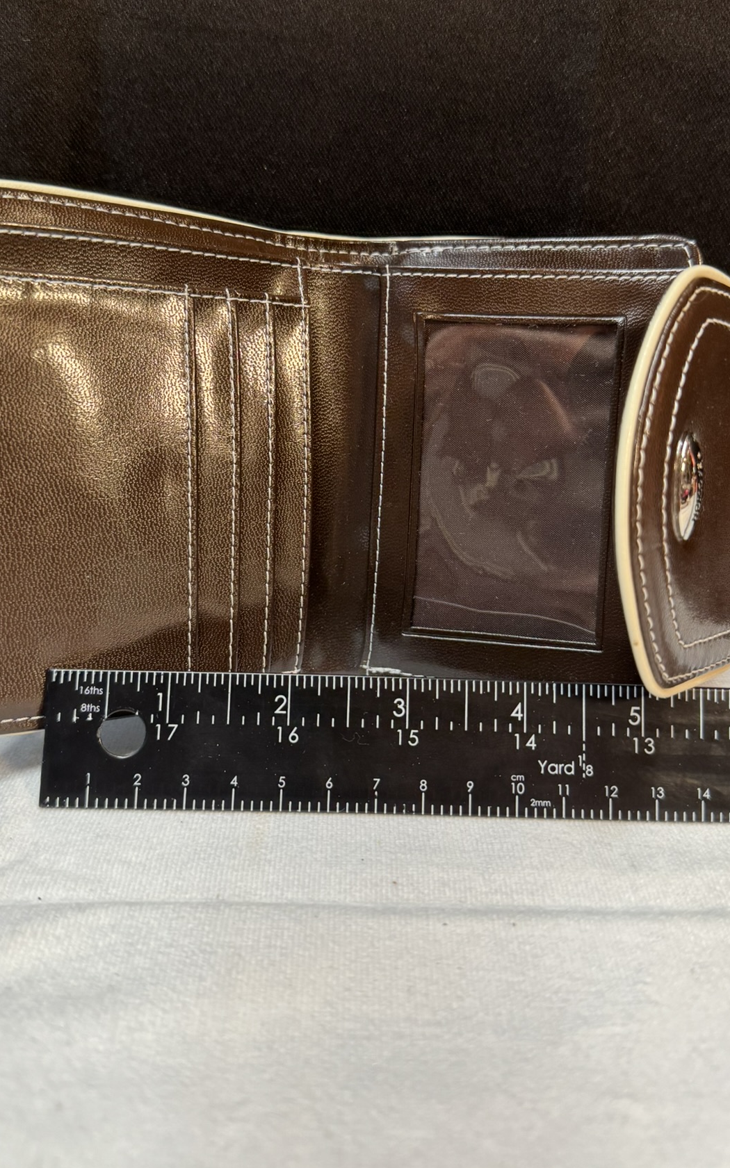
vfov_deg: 61.0
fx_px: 987
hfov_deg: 40.6
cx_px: 366
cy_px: 509
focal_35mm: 31
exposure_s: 1/120
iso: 200
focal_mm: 6.76
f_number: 1.78
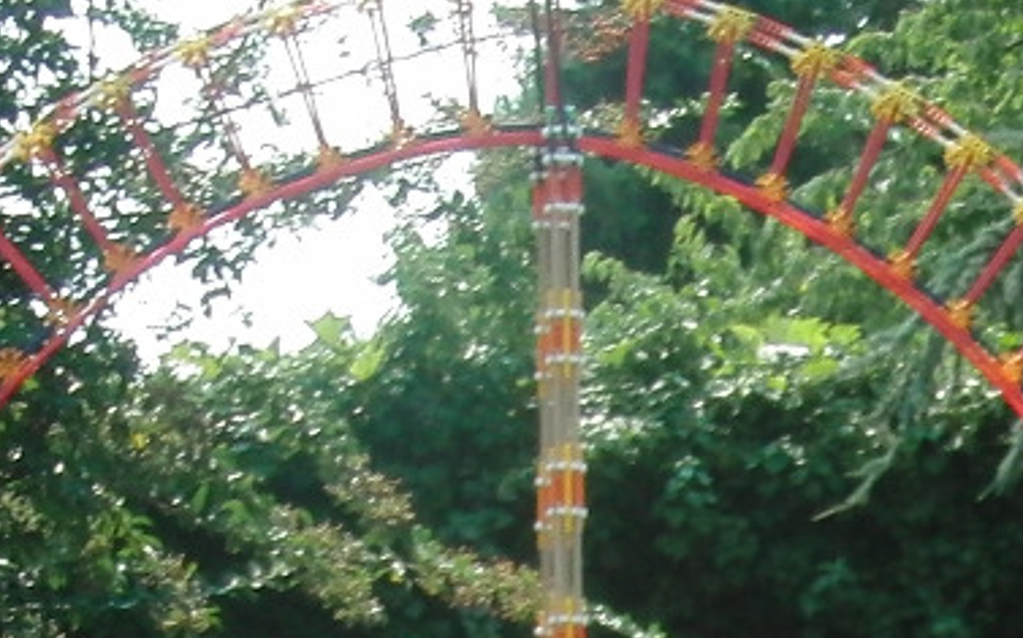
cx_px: 1373
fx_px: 4290
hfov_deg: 13.1
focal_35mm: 154
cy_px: 1379
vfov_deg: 8.0
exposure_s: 1/250
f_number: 3.9
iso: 100
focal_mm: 6.66
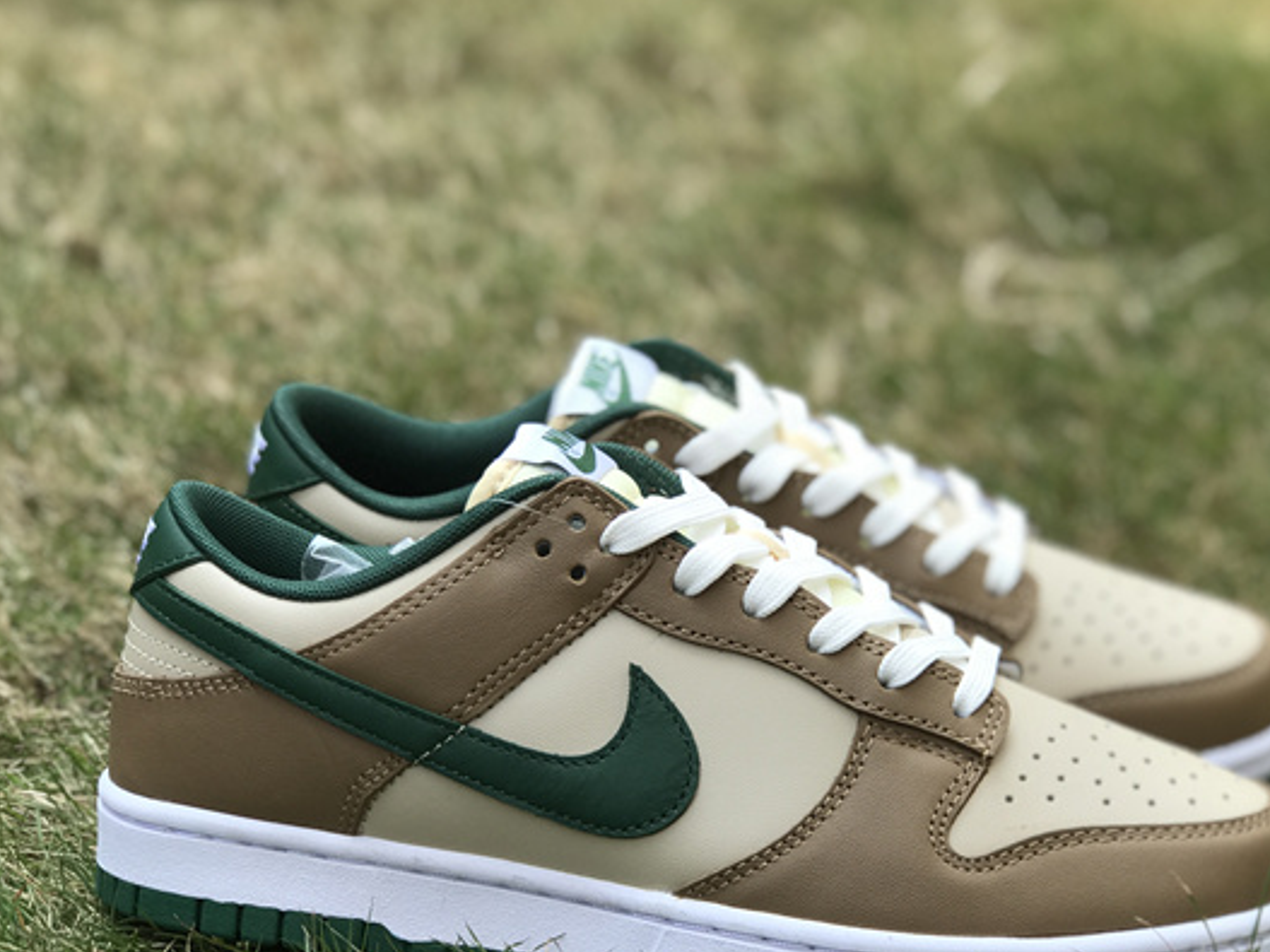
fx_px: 2934
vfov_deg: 18.4
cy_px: 597
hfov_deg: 24.4
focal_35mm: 80
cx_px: 745
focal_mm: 6.6
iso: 20
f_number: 2.8
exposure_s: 1/208
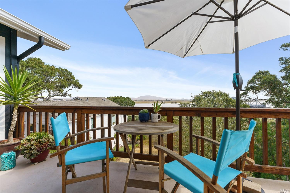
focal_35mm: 15
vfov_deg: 78.8
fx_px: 118
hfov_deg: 101.9
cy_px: 96
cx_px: 145
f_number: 9
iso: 400
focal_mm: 14.6
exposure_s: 1/640
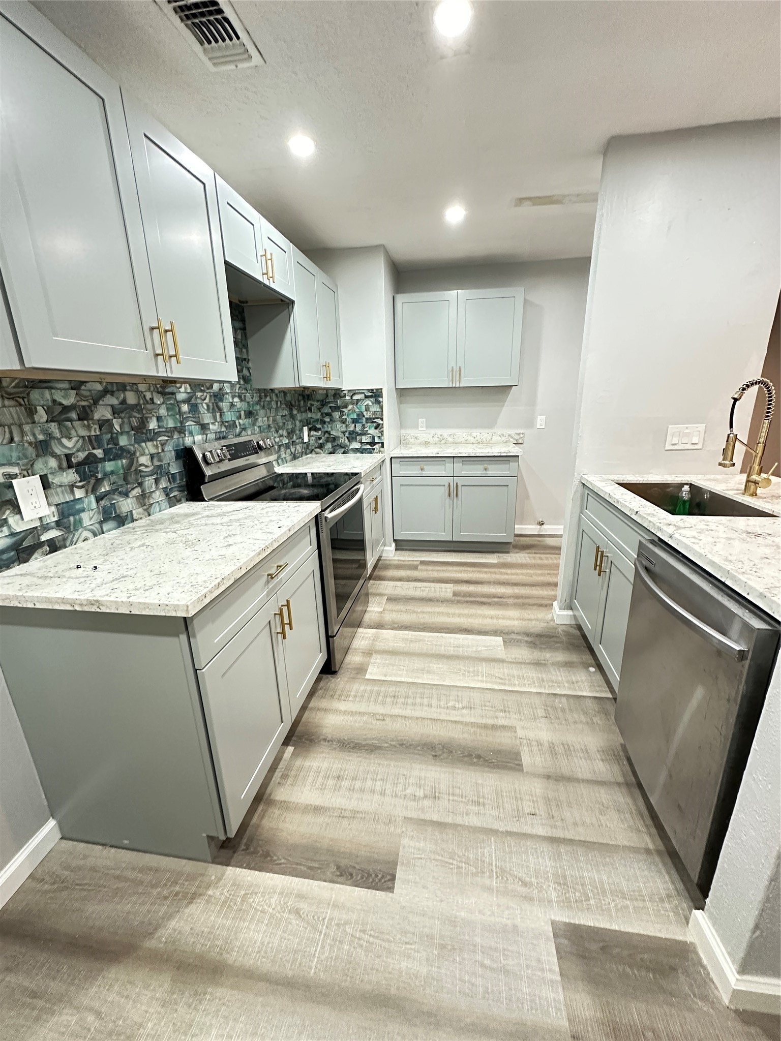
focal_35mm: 14
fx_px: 421
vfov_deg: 102.1
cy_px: 520
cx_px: 390
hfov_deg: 85.7
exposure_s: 1/60
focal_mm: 2.22
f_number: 2.2
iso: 1000
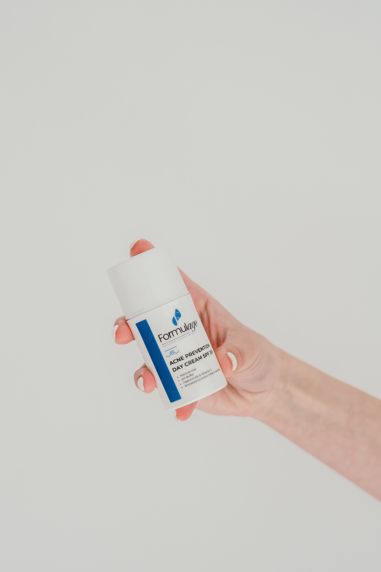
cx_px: 190
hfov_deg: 16.3
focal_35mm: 84
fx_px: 1333
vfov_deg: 24.2
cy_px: 286
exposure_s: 1/1000
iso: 1250
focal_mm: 56
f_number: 3.6
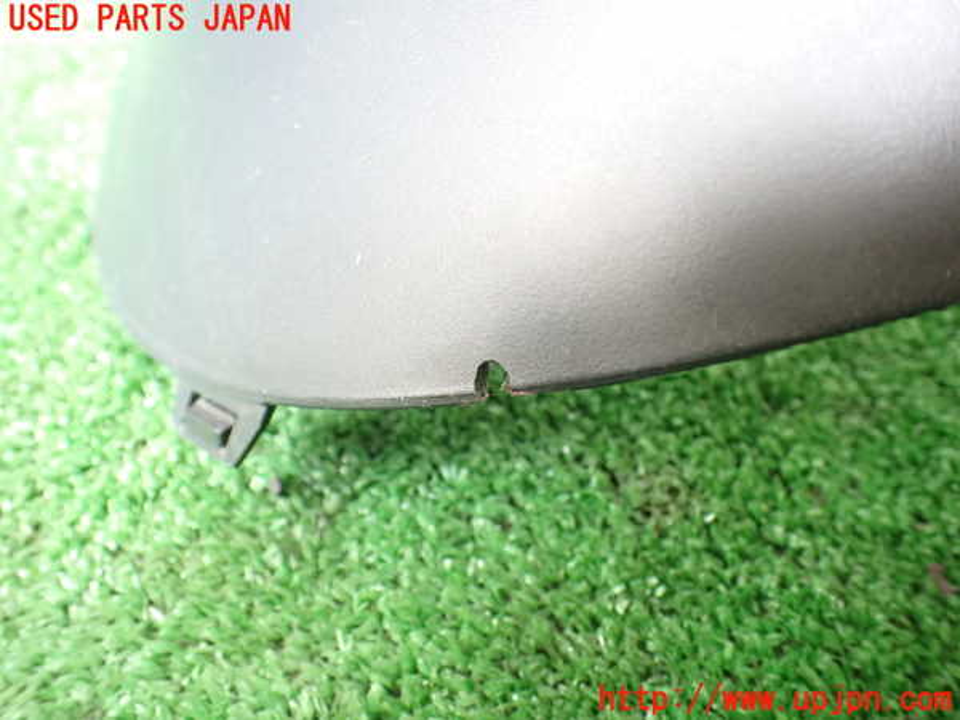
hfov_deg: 60.0
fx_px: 832
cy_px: 360
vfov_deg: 46.8
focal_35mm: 30
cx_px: 480
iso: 800
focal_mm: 5.4
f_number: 2.3
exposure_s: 1/40
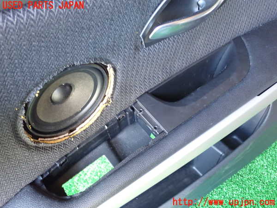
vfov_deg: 35.1
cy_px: 104
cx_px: 138
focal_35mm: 41
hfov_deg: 45.8
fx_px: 328
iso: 800
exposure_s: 1/30
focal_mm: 7.31
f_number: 2.8
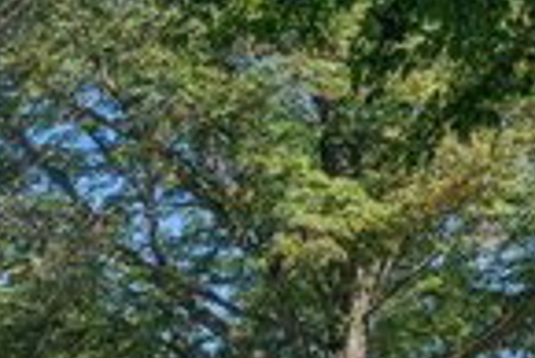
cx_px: -284
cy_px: 626
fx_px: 1889
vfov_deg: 10.3
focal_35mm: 127
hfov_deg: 14.9
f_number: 8
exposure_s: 1/60
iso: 200
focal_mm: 36
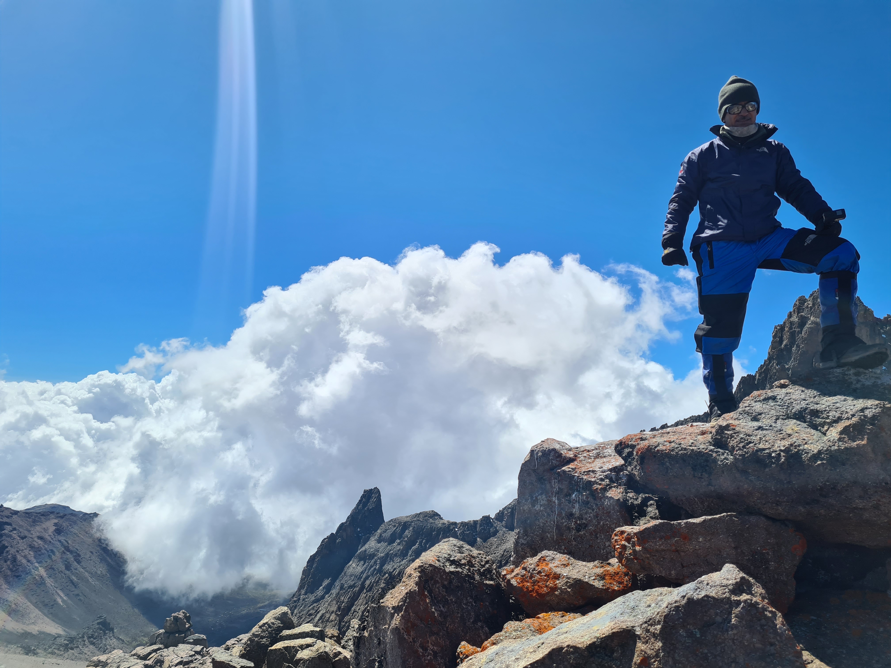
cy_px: 334
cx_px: 446
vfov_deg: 53.1
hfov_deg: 67.3
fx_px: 669
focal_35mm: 26
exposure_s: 1/3024
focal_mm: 5.4
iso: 50
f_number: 1.8
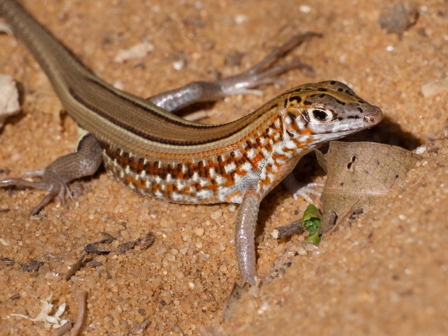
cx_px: 217
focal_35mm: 982
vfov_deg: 1.5
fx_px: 12713
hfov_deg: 2.0
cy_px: 85
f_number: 16
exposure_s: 1/400
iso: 400
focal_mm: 318
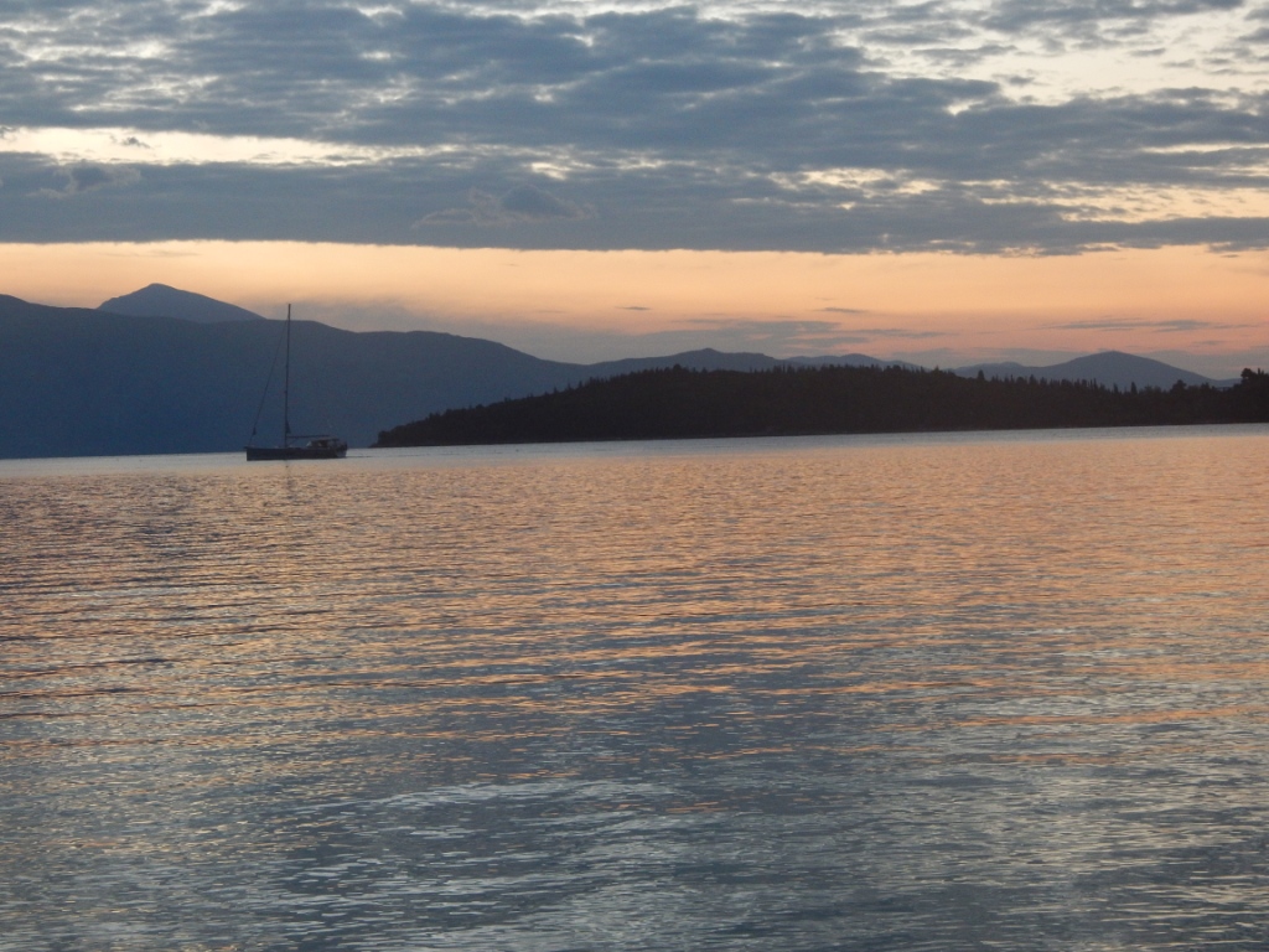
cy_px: 476
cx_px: 634
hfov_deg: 26.0
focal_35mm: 75
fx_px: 2749
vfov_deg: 19.6
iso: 280
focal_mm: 13.5
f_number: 4.2
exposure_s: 1/30
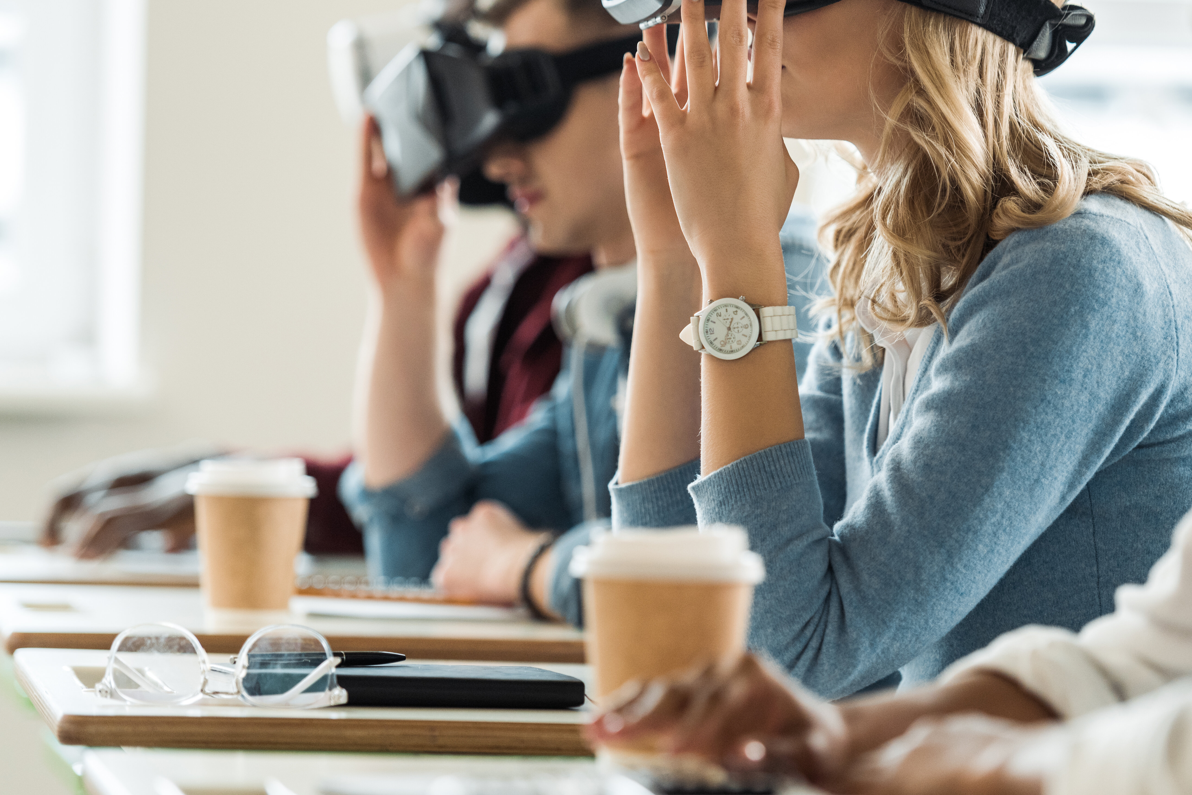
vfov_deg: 7.7
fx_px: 5895
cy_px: 287
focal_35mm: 178
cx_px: 724
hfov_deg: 11.5
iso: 640
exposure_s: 1/200
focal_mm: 125
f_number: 3.2
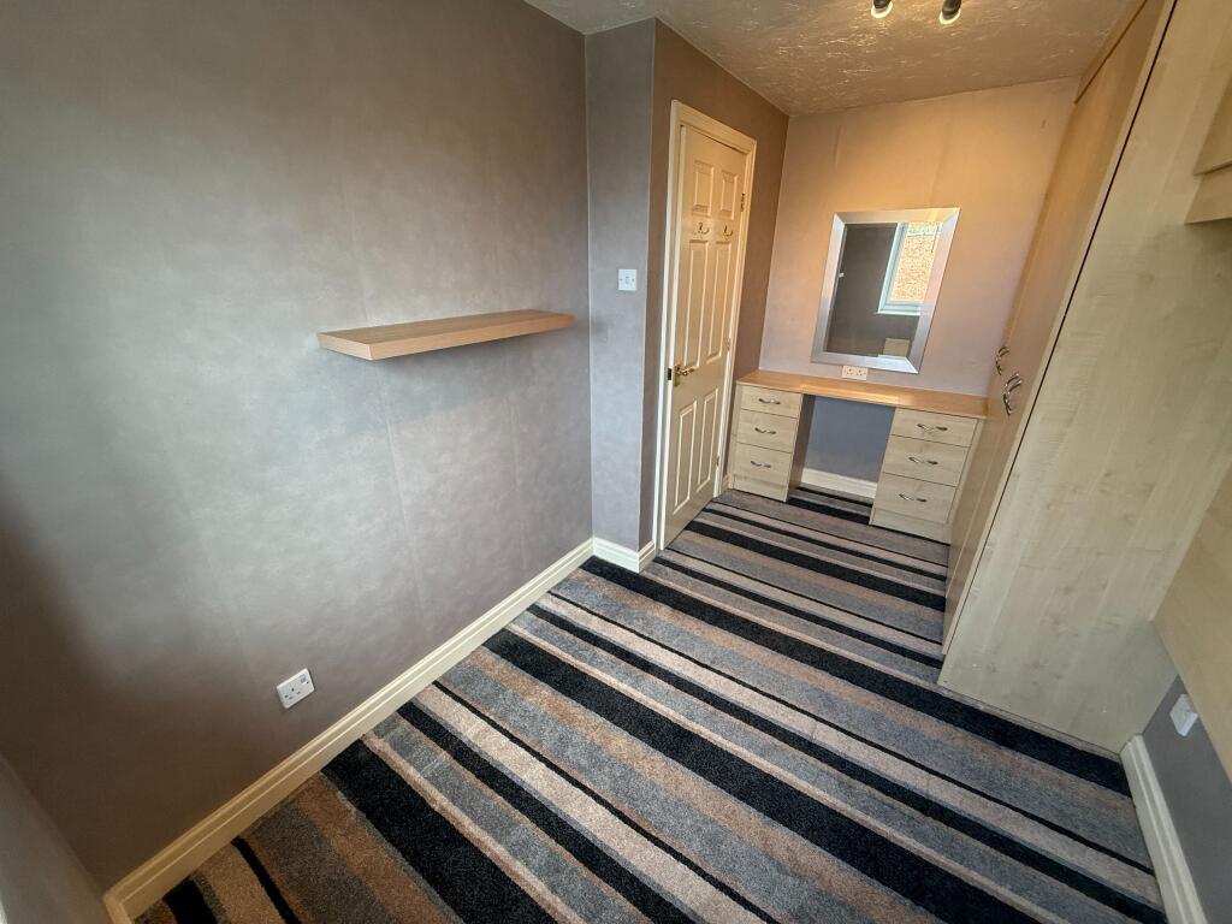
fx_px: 498
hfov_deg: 102.1
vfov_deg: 85.7
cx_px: 616
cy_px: 462
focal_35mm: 14
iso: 250
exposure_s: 1/100
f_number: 2.2
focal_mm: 2.22
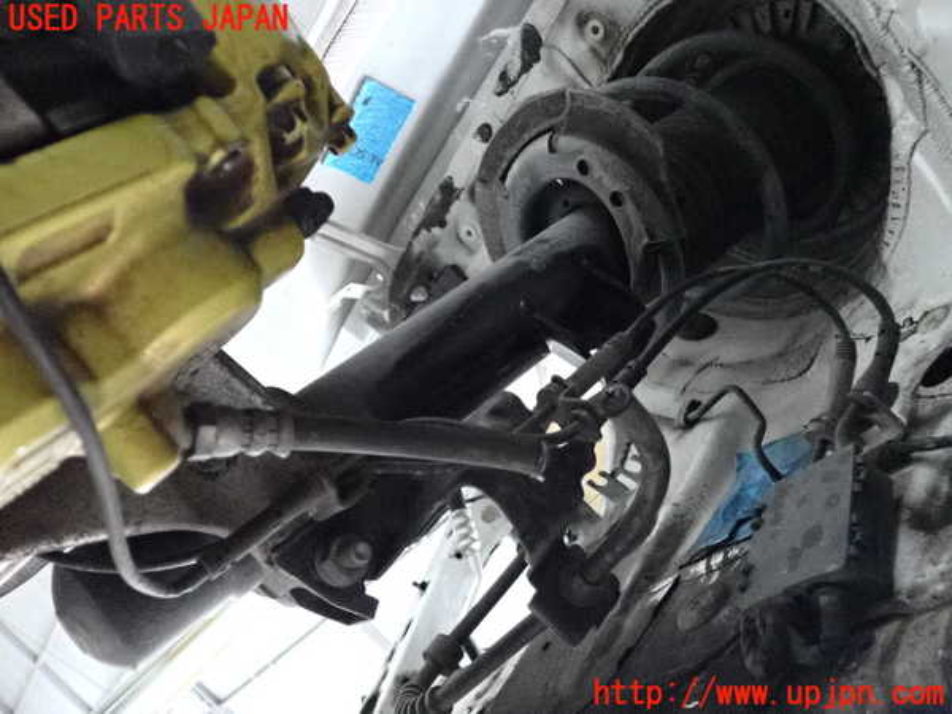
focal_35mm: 30
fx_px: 825
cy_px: 357
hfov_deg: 60.0
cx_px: 476
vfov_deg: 46.8
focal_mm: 5.4
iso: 5000
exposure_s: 1/125
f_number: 2.3
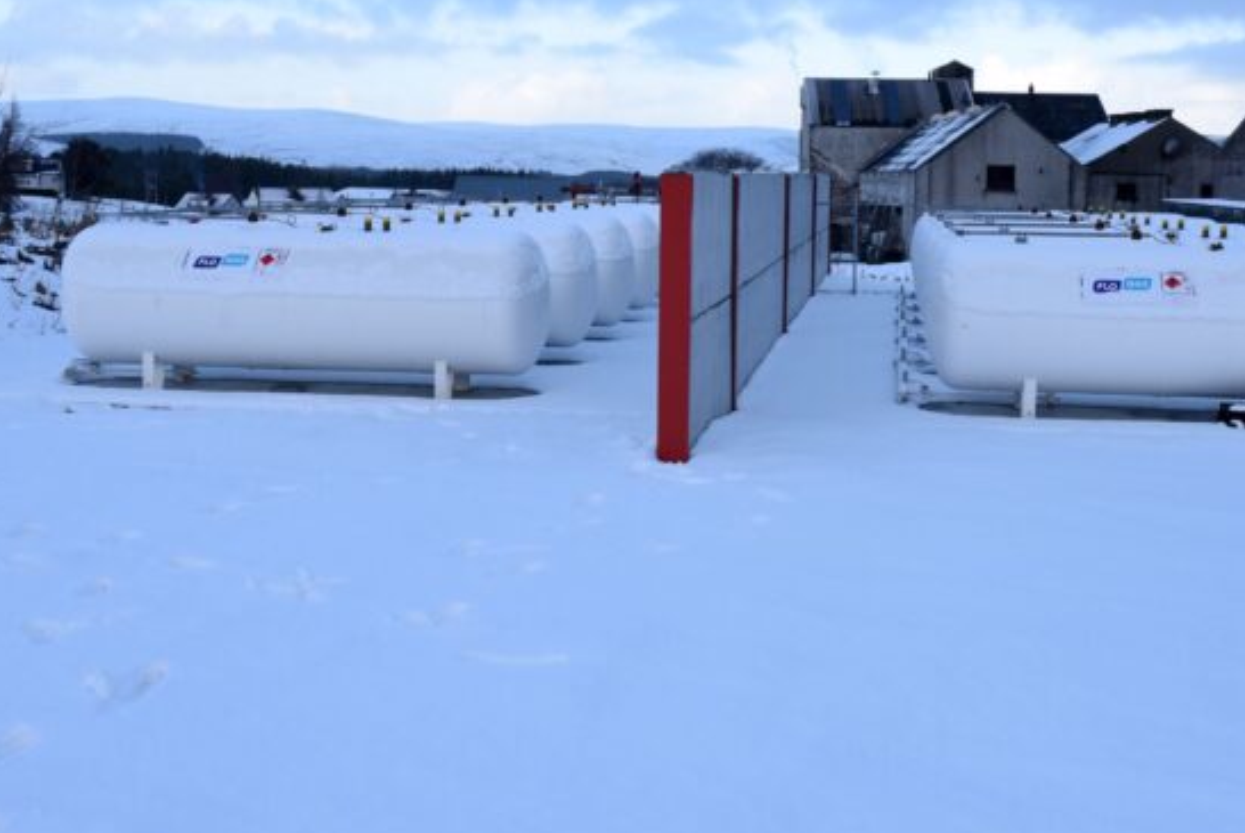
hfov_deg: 43.5
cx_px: 716
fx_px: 1557
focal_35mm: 45
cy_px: 284
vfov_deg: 29.7
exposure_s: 1/250
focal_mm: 32
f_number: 11
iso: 800
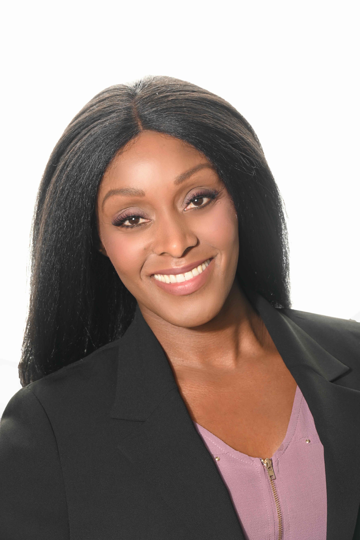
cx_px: 180
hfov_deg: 11.9
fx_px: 1723
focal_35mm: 115
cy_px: 270
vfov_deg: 17.8
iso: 200
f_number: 11
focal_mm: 115
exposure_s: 1/160
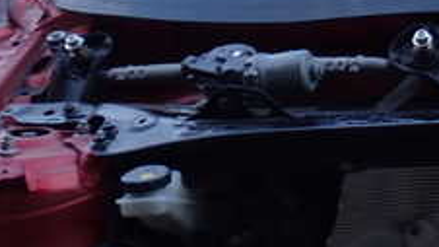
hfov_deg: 19.2
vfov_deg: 11.2
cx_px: 546
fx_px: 1210
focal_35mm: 104
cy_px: -121
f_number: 2.5
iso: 100
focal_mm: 6.37
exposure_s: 1/125
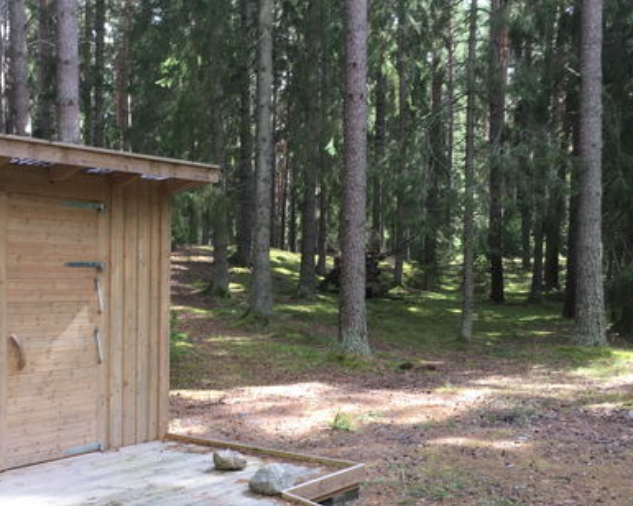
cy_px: 329
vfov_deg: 31.9
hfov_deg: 39.2
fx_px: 881
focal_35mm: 47
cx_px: 232
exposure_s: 1/100
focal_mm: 4.15
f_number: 2.2
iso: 40
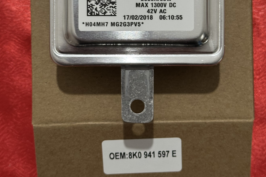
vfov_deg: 17.7
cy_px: 24
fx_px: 562
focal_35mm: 76
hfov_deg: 26.6
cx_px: 148
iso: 200
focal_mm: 6.86
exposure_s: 1/33
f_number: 1.78
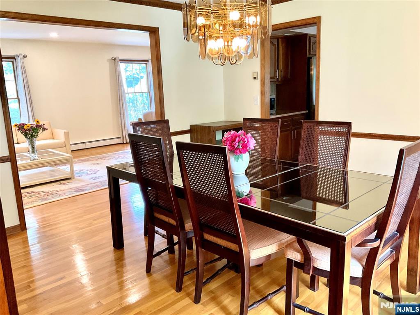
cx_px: 210
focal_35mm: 29
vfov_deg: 48.2
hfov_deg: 61.7
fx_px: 352
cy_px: 158
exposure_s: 1/50
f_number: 1.8
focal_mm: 3
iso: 100
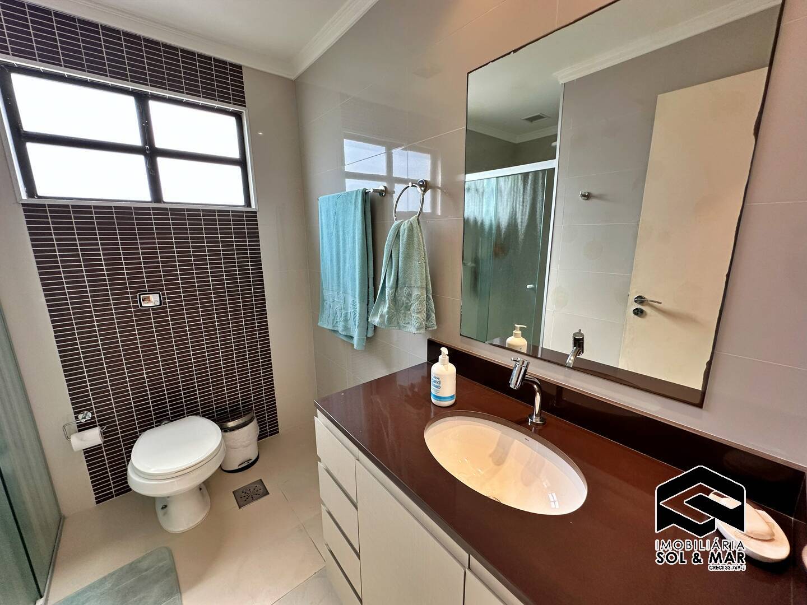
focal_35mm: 14
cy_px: 302
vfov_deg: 85.7
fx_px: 326
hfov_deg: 102.1
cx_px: 404
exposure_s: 1/120
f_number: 2.2
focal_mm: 2.22
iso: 200
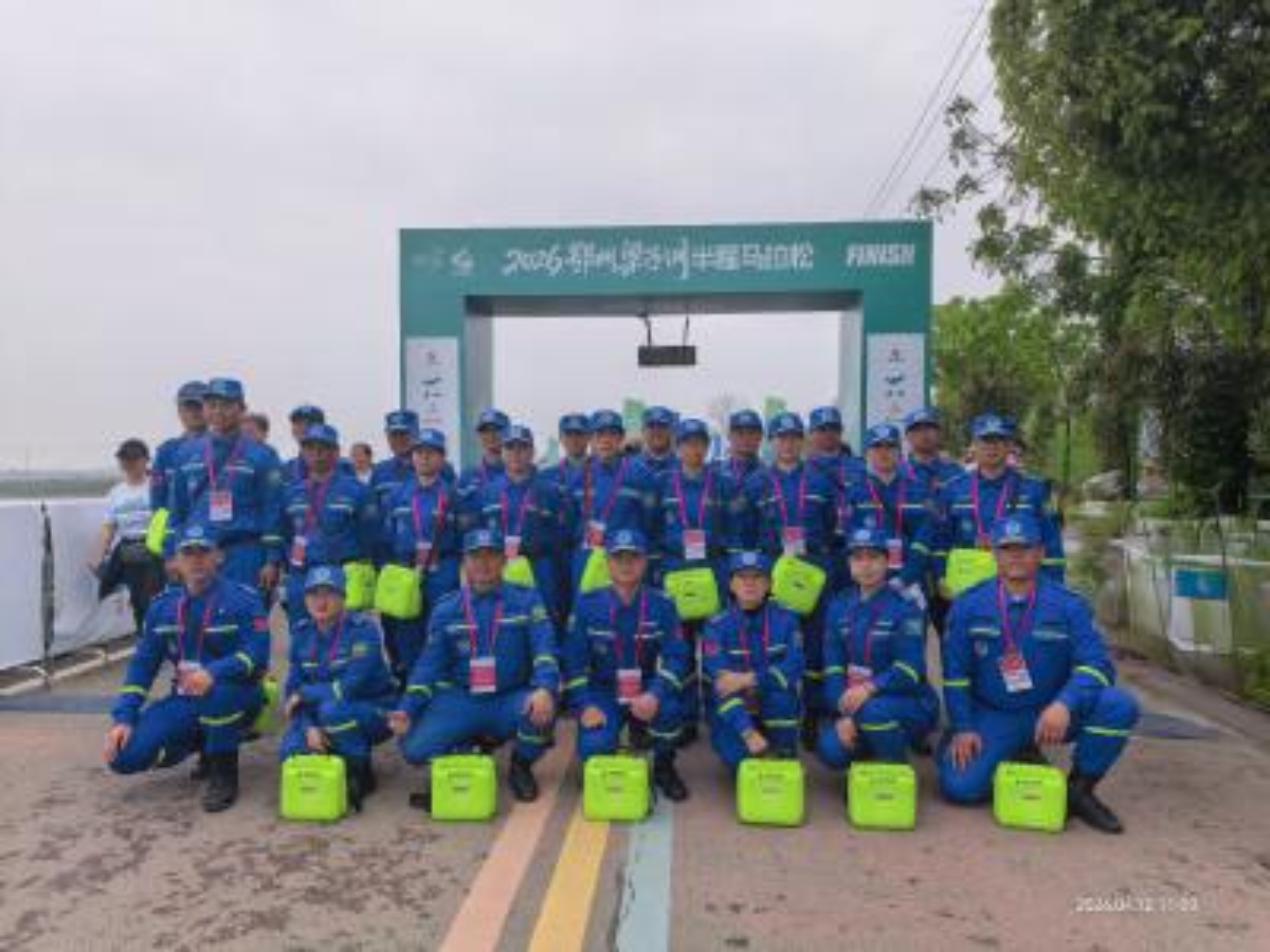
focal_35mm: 24
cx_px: 635
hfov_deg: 71.6
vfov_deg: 56.8
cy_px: 476
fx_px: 881
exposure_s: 1/645
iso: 50
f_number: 4
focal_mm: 5.8
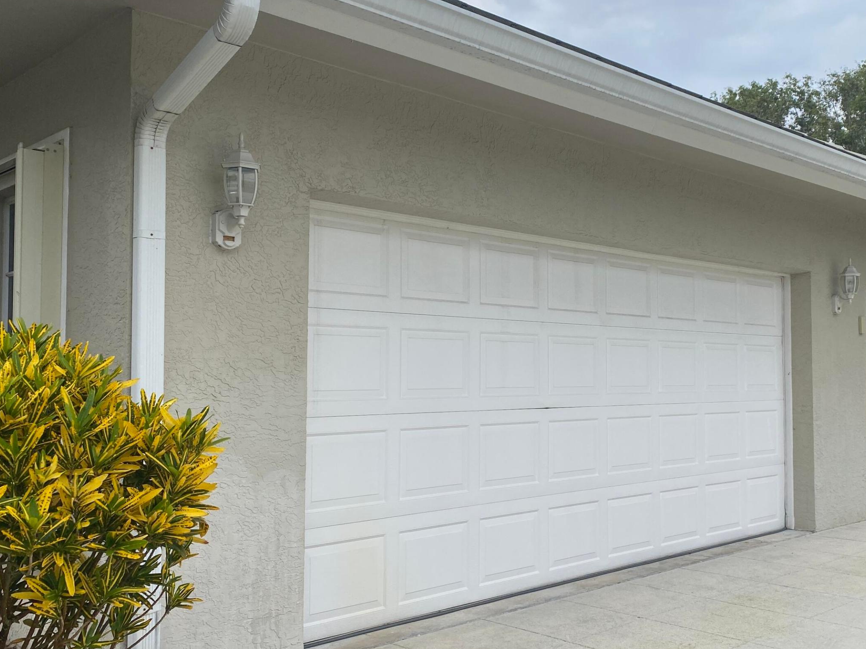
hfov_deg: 49.9
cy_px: 344
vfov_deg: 38.7
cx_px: 516
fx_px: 926
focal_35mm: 37
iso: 32
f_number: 1.8
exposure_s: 1/2571
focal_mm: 4.25
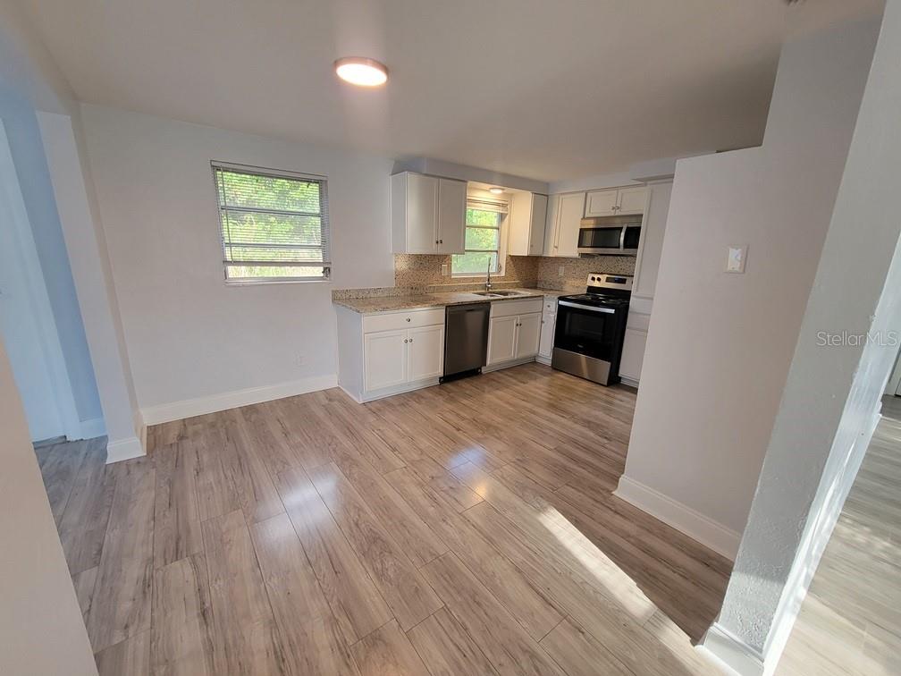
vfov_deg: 89.9
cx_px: 450
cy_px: 338
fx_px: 338
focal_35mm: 13
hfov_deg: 106.2
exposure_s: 1/60
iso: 200
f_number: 2.2
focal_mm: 2.2
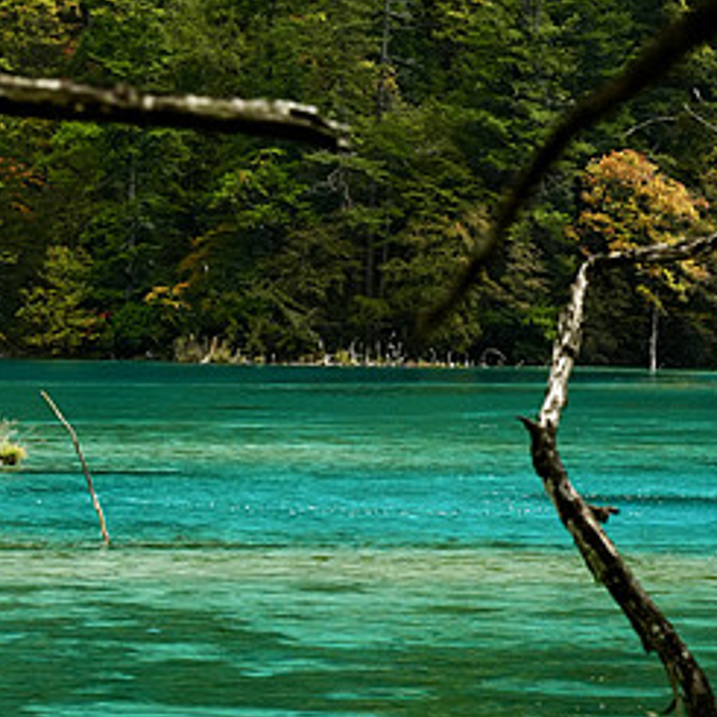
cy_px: 427
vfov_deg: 8.7
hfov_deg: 8.7
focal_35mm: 200
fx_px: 4687
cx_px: 224
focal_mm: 72
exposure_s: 1/200
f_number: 11
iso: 1000
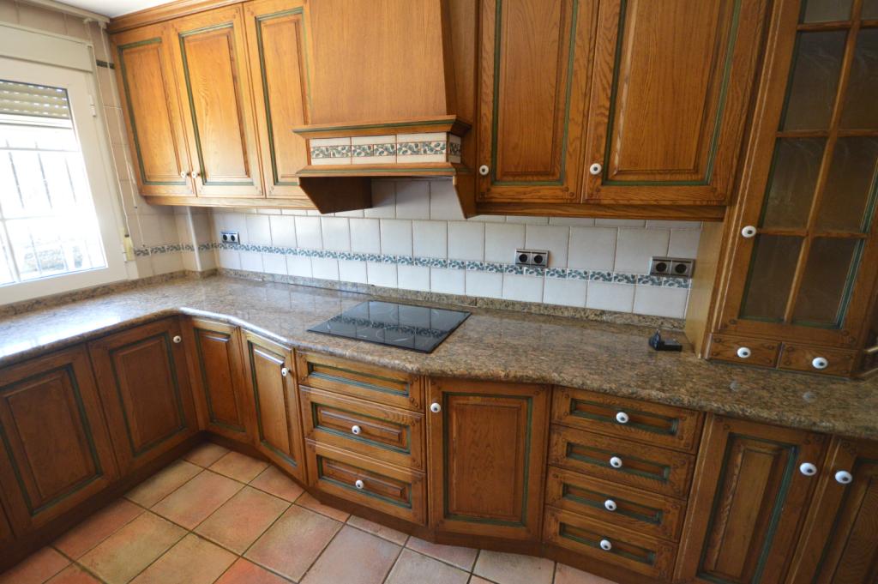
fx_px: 366
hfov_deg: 100.4
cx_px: 439
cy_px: 292
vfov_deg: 77.2
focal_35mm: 15
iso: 2000
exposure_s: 1/60
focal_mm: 10
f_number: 4
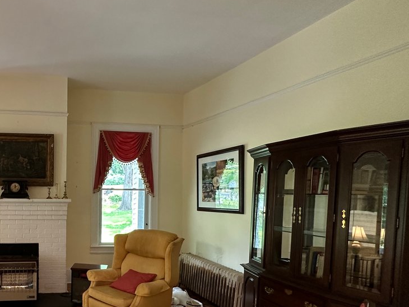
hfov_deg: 54.1
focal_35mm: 29
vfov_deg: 47.5
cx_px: 43
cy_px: 202
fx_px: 343
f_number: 2.2
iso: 250
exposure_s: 1/60
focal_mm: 2.22
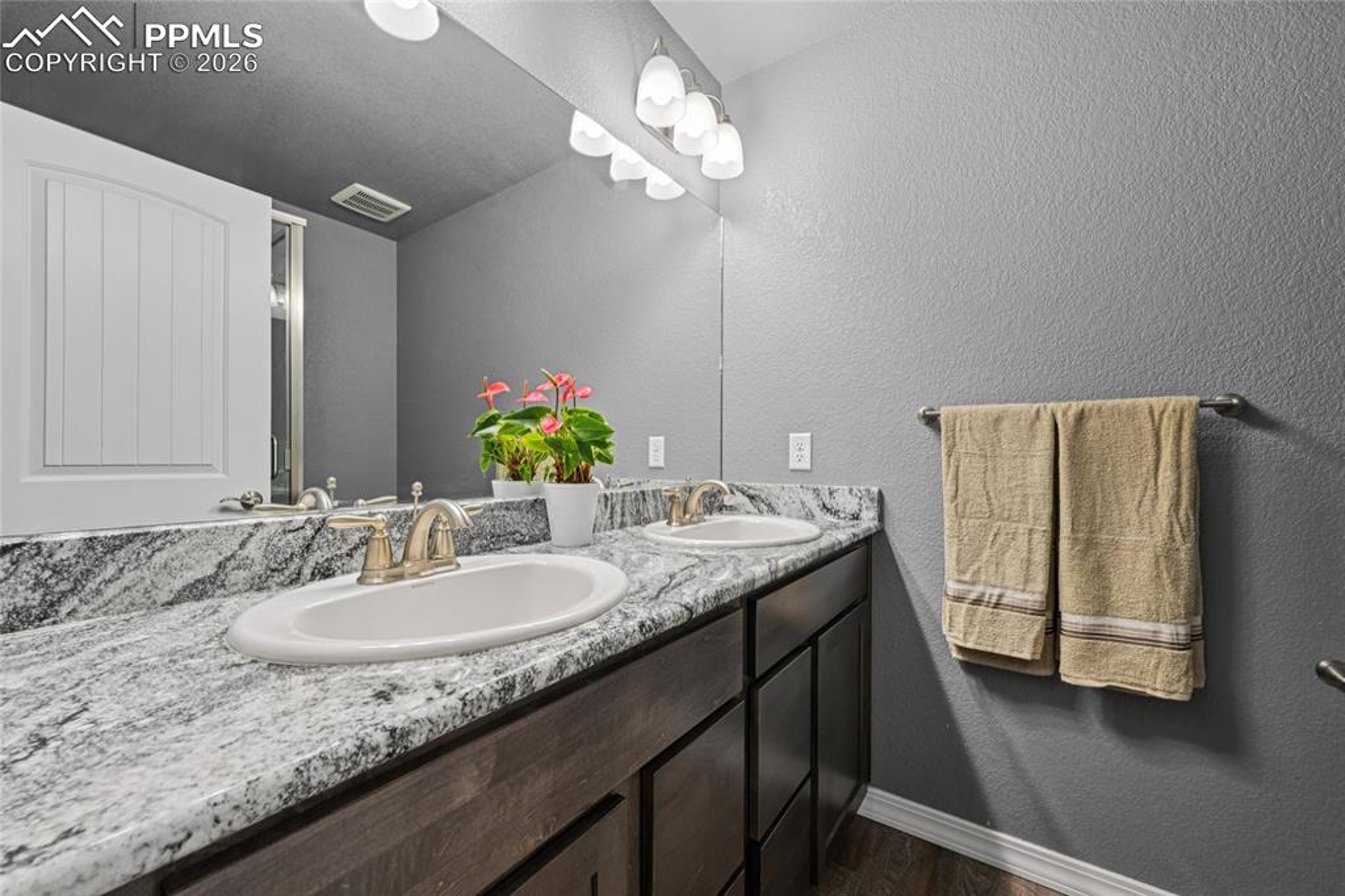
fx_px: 523
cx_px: 672
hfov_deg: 104.3
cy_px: 448
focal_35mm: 14
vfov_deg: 81.2
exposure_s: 1/6
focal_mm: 14
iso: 400
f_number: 13
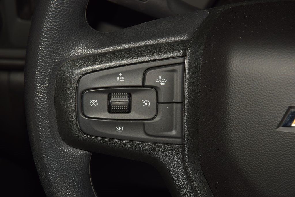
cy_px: 98
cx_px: 148
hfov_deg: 19.5
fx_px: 860
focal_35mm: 105
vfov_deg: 13.0
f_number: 8
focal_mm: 70
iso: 100
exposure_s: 1/125
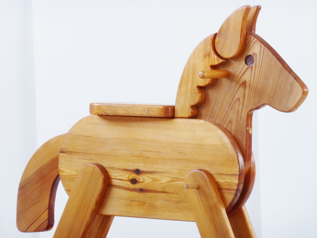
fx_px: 2509
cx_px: 158
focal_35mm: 274
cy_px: 119
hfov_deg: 7.2
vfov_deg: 5.4
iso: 400
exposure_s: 1/30
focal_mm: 44.4
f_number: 5.7
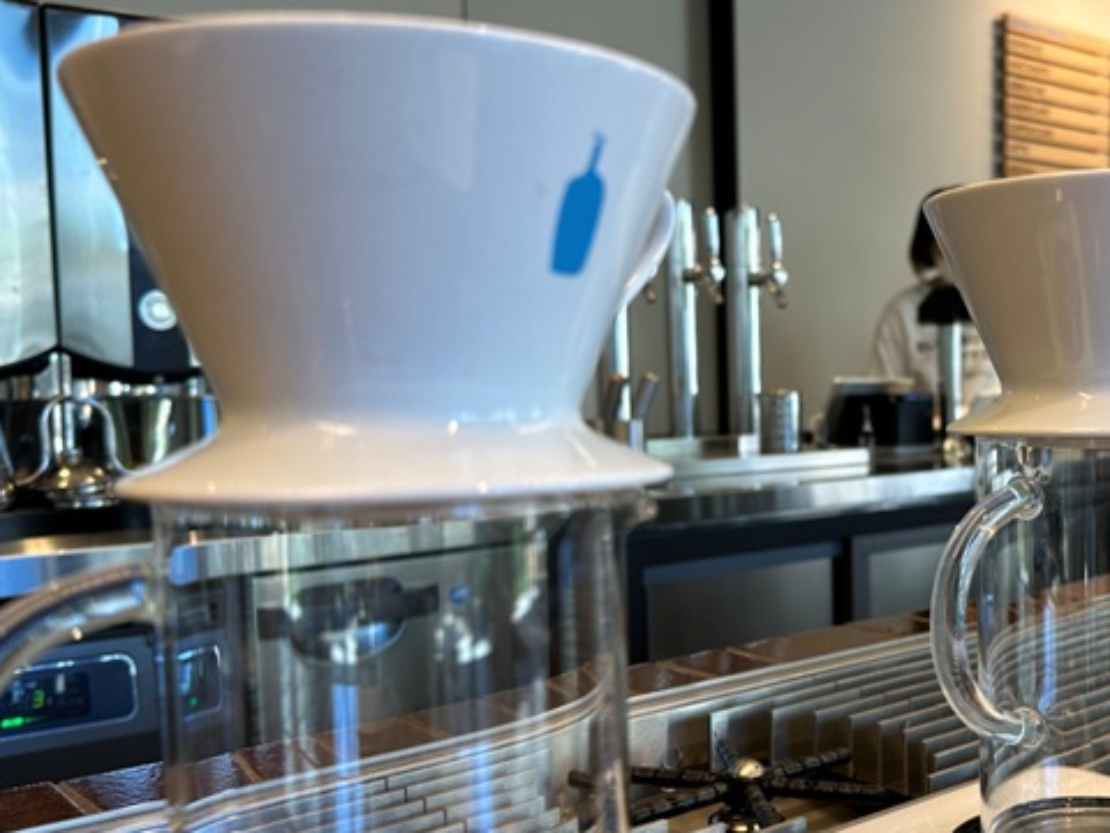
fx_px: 1283
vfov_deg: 35.9
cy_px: 472
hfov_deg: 45.2
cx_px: 830
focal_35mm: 40
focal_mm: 6.86
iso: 100
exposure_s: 1/100
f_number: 1.78
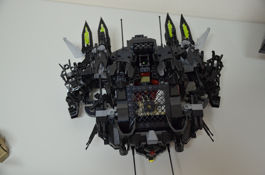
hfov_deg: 41.2
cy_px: 88
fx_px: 353
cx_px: 132
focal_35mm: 48
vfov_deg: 28.0
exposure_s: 1/30
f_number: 4.2
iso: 1600
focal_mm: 32
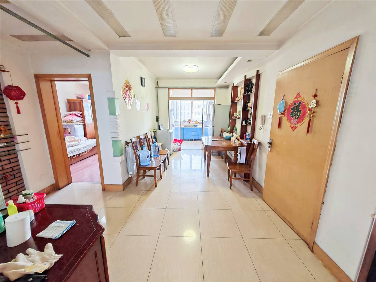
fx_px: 141
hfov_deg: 106.2
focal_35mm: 13
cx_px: 188
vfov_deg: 89.9
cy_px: 141
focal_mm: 1.82
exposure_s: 1/33.3
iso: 736
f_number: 2
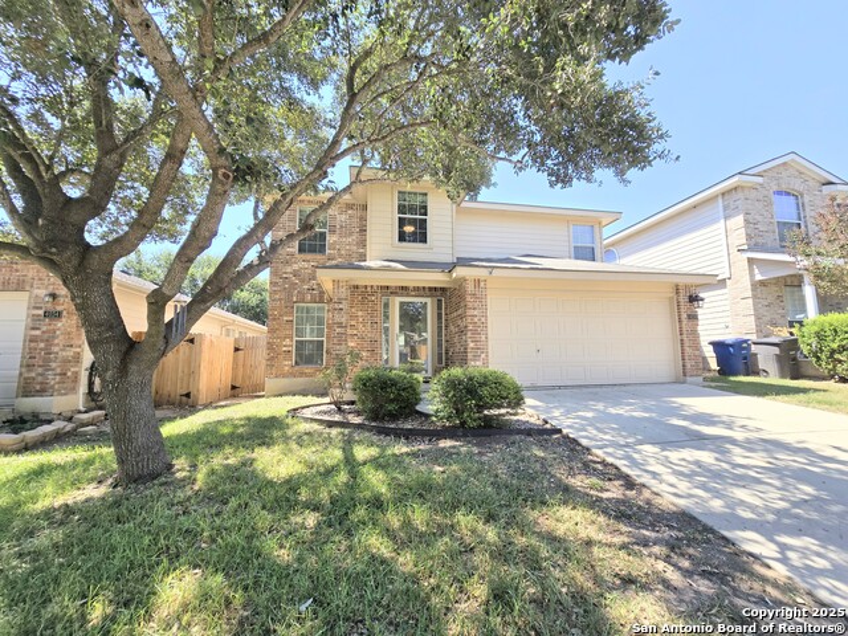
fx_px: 318
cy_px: 318
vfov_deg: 89.9
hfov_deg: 106.2
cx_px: 424
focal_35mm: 13
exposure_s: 1/836
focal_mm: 2.2
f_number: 2.2
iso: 50
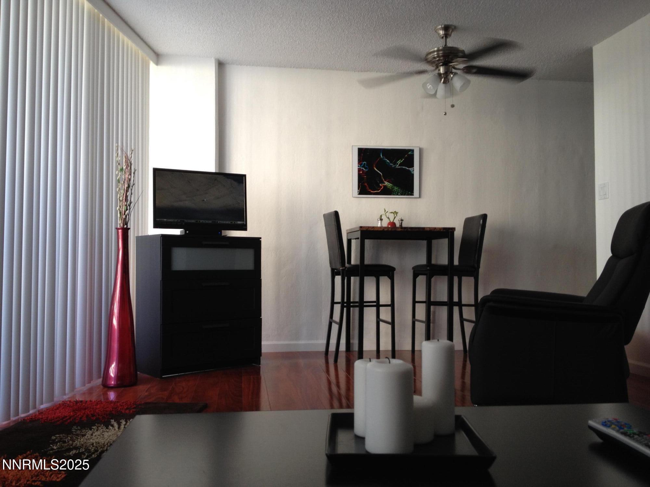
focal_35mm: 35
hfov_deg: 52.6
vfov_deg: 40.7
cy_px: 244
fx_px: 657
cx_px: 325
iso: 50
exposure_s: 1/20
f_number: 2.4
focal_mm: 4.28
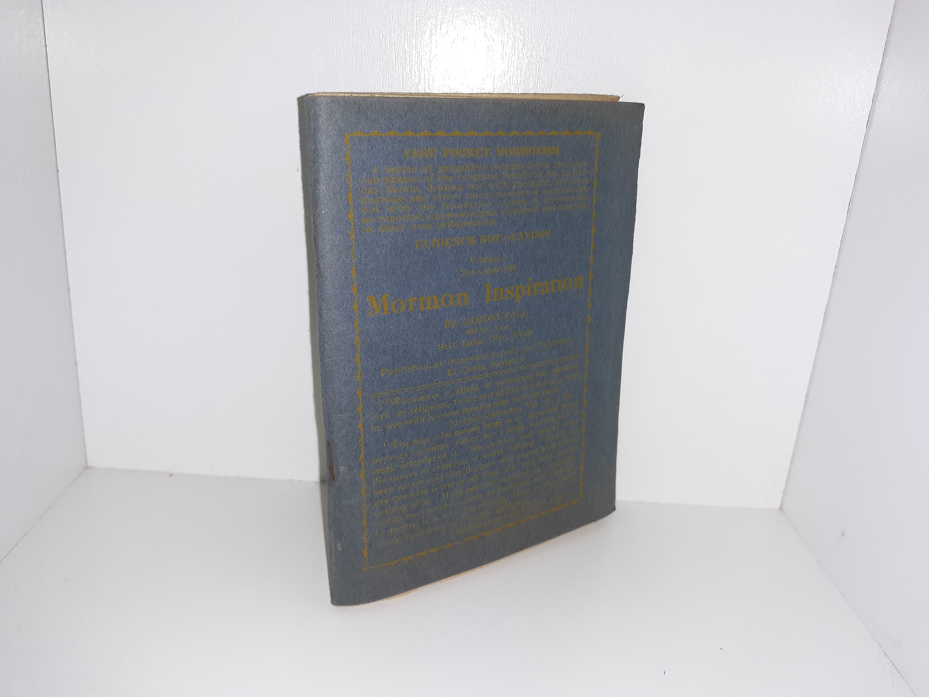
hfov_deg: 63.4
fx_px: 751
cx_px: 464
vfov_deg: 49.7
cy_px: 348
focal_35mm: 28
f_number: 1.7
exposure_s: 1/189
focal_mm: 3.7
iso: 40
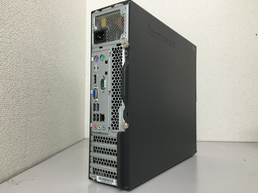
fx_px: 216
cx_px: 129
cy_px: 96
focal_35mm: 29
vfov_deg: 48.2
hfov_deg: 61.7
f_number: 2.2
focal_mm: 4.15
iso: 80
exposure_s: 1/30
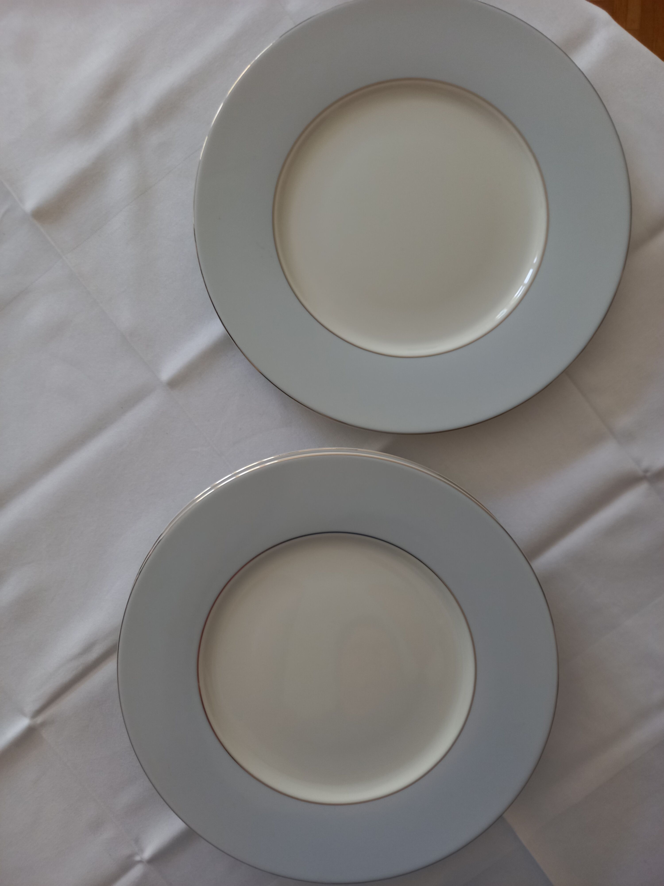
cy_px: 443
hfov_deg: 54.9
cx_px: 332
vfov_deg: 69.4
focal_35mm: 25
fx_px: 639
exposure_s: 1/50
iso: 200
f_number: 1.8
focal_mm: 4.65
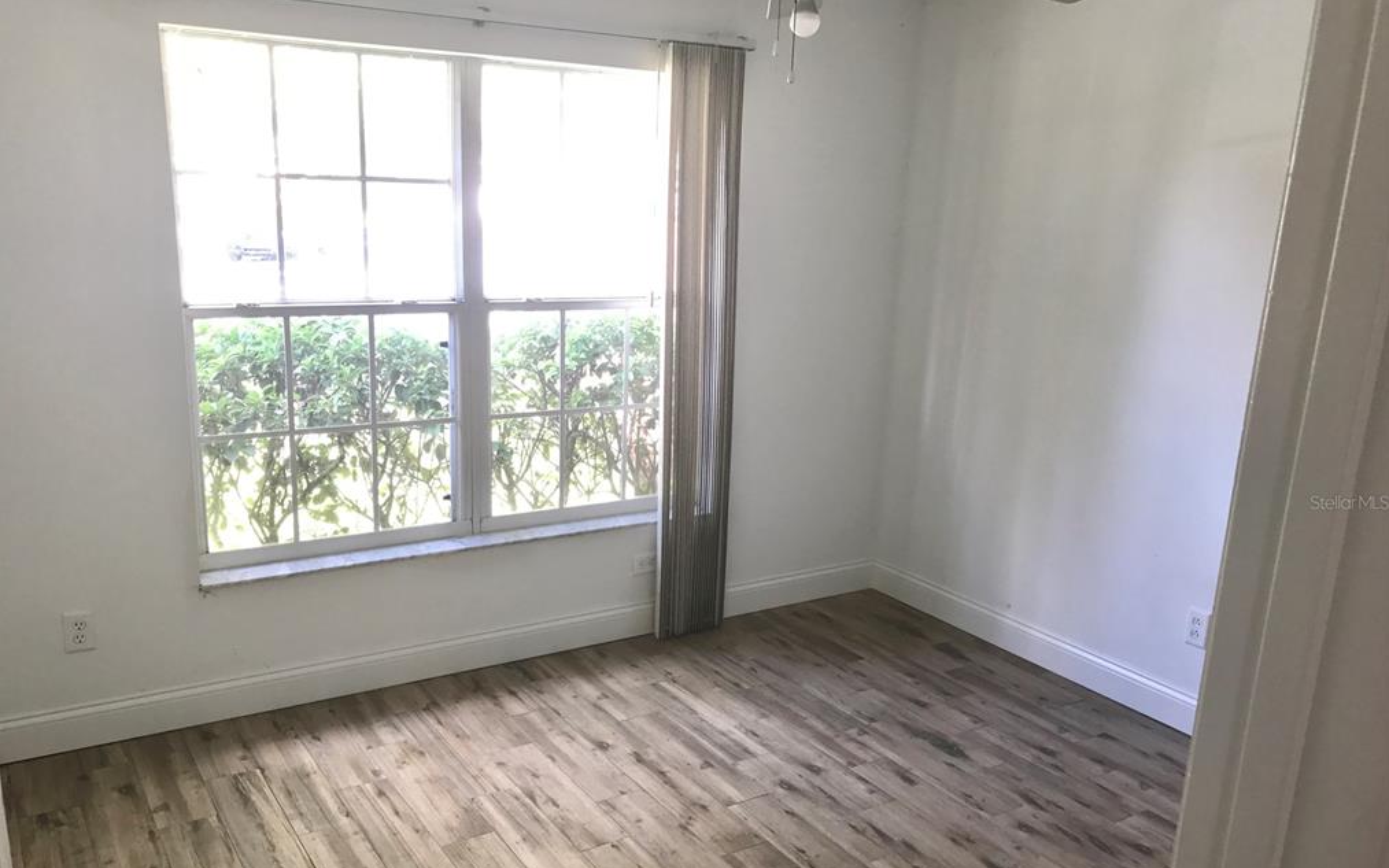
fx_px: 1136
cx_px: 691
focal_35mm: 30
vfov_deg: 41.7
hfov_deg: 62.9
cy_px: 502
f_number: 1.8
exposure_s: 1/40
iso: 32
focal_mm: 3.99
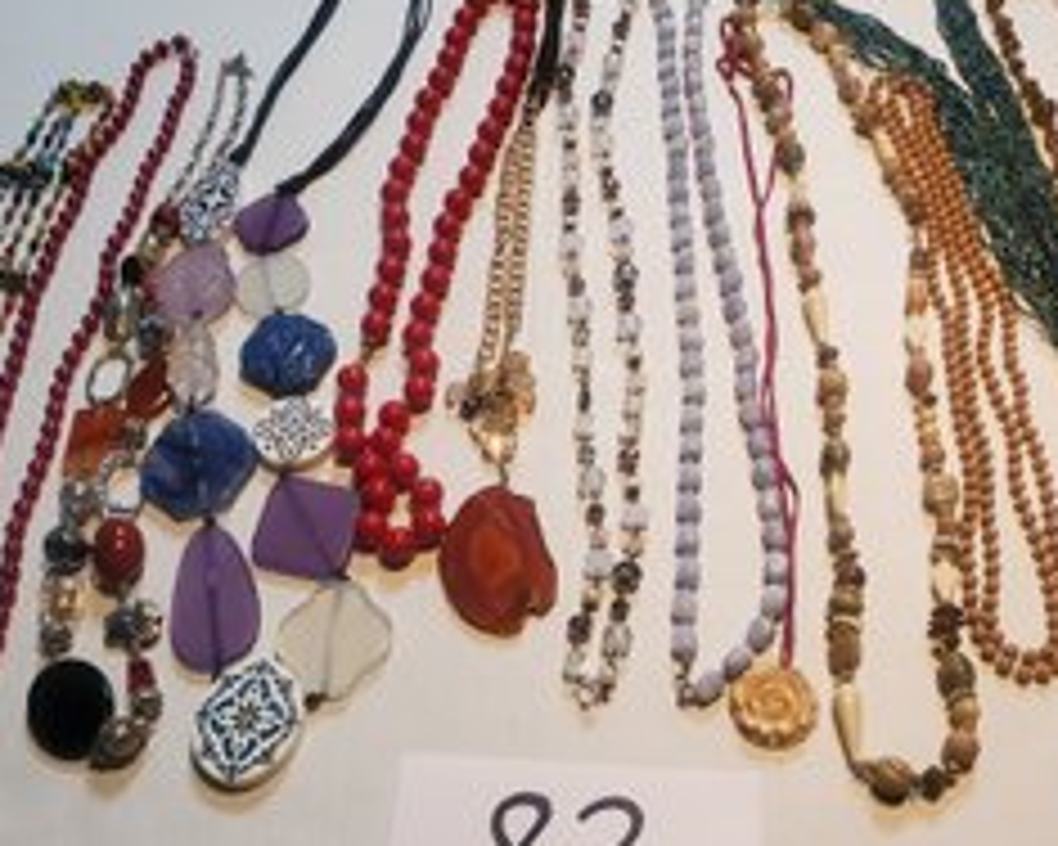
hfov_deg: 48.7
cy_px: 461
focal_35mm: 37
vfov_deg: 40.1
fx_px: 1159
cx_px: 655
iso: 250
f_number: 2.4
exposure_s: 1/40
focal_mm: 4.3
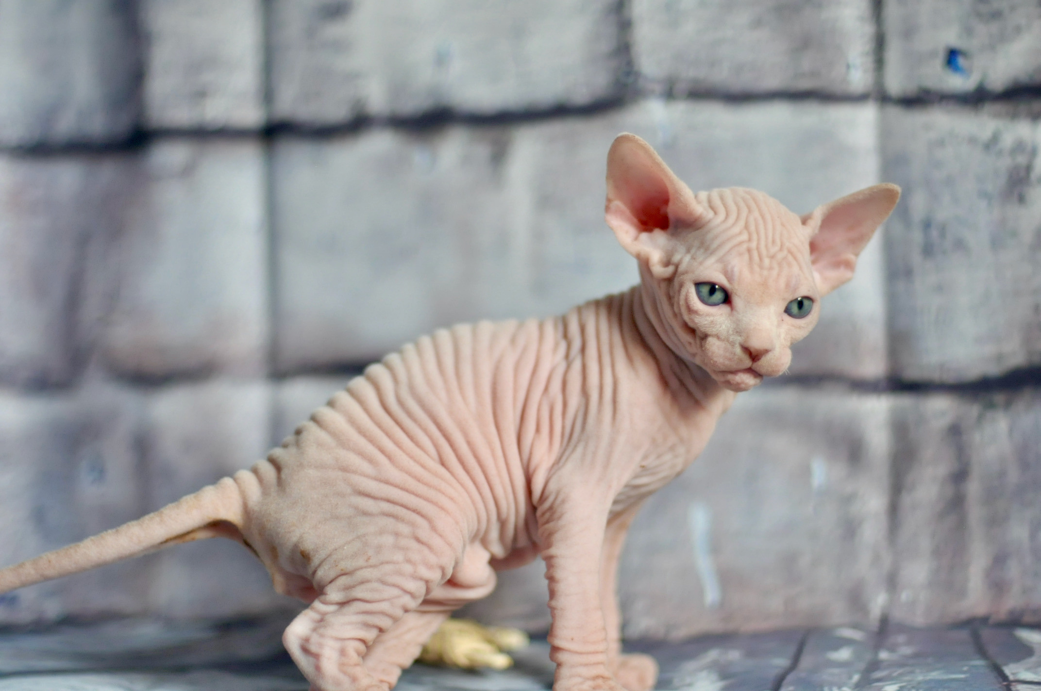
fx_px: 2166
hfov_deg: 27.0
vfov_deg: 18.1
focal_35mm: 75
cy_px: 346
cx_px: 520
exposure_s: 1/3200
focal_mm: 50
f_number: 1.4
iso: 800
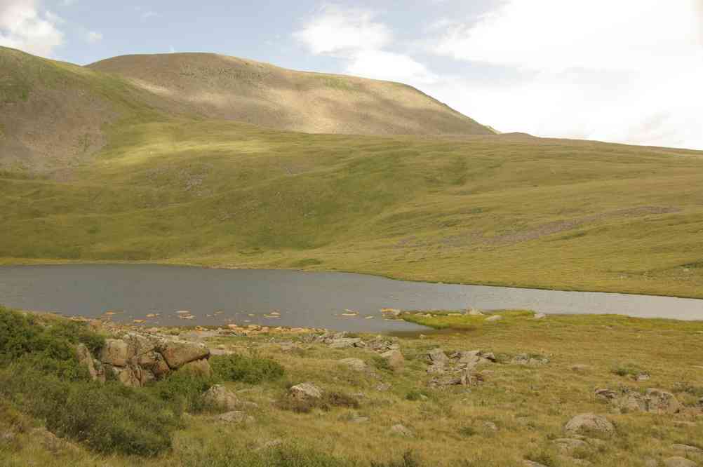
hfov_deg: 51.3
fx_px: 732
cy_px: 234
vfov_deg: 35.4
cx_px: 352
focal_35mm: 38
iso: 100
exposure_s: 1/180
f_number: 6.7
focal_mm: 25
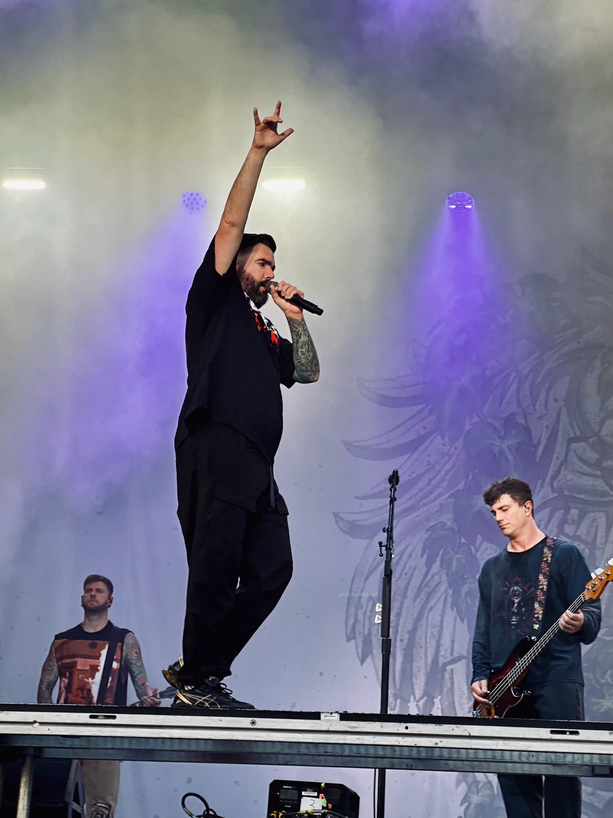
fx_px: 1818
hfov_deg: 19.1
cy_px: 409
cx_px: 306
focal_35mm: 77
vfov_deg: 25.3
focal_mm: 9
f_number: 2.8
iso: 32
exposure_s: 1/120
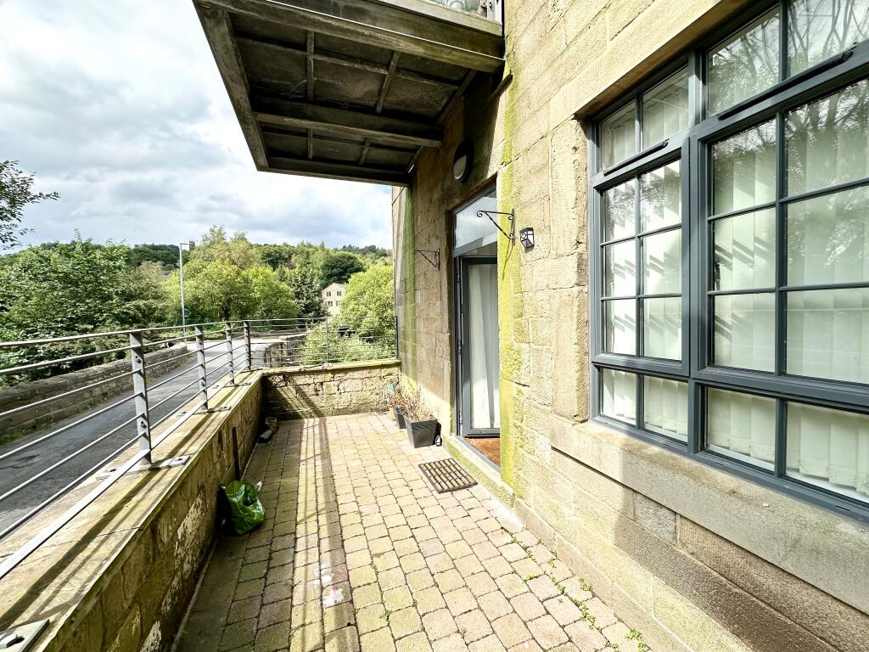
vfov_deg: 85.7
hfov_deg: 102.1
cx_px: 434
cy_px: 326
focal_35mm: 14
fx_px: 351
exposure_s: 1/1171
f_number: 2.2
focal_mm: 2.22
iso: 40
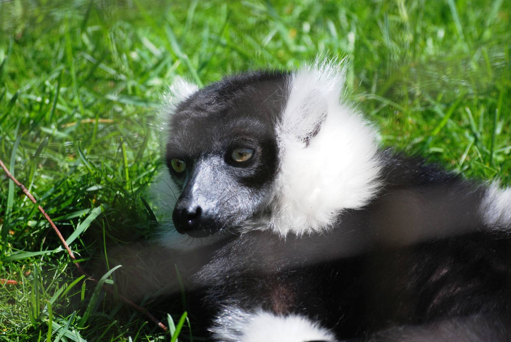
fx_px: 4690
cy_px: 171
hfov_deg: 6.2
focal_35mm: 330
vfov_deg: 4.2
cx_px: 256
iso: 200
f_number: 5.3
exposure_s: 1/640
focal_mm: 220
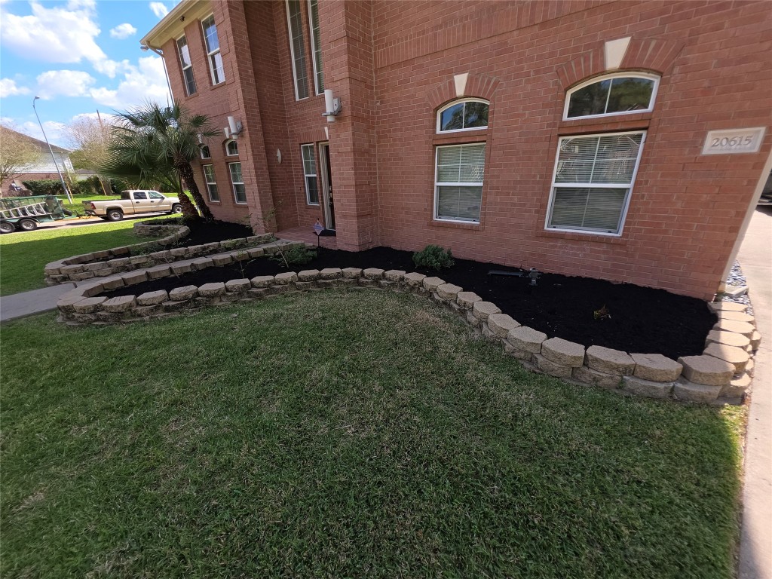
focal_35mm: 13
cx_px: 386
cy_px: 290
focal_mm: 2.2
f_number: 1.9
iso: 20
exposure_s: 1/447
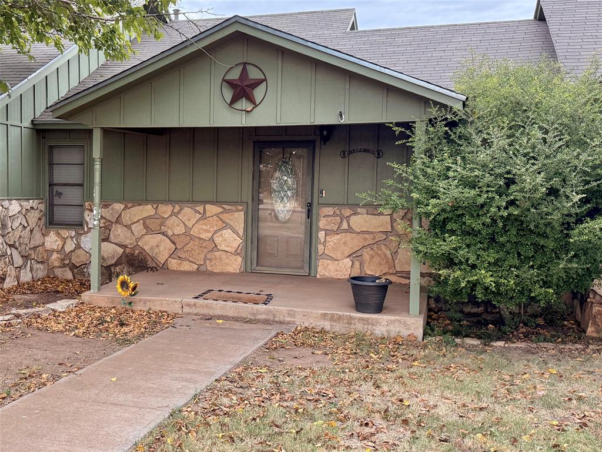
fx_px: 417
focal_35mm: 24
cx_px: 301
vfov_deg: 56.8
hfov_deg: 71.6
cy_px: 226
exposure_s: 1/90
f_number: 1.78
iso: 200
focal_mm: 6.76
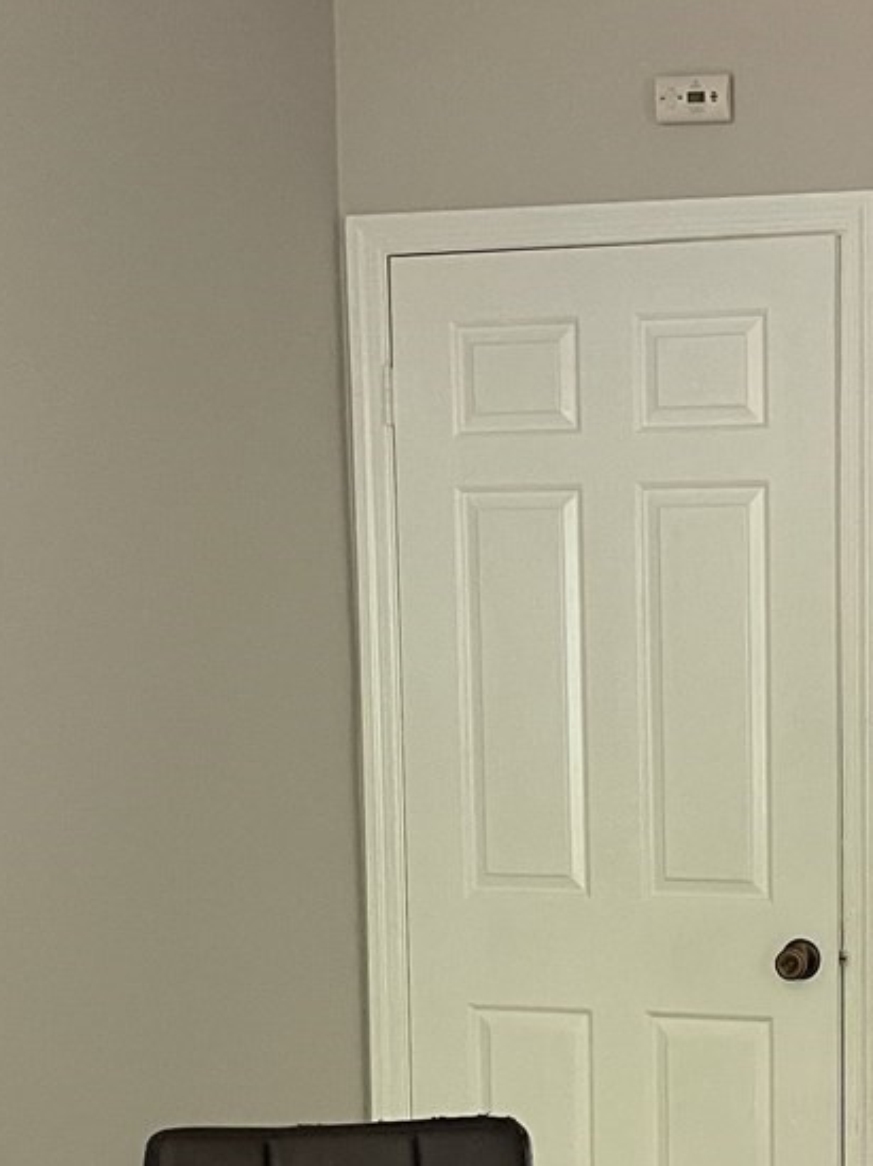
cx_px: 907
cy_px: 932
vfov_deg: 27.3
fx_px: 2357
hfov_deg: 20.2
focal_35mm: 70
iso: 400
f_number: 1.6
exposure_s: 1/60
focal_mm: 5.1
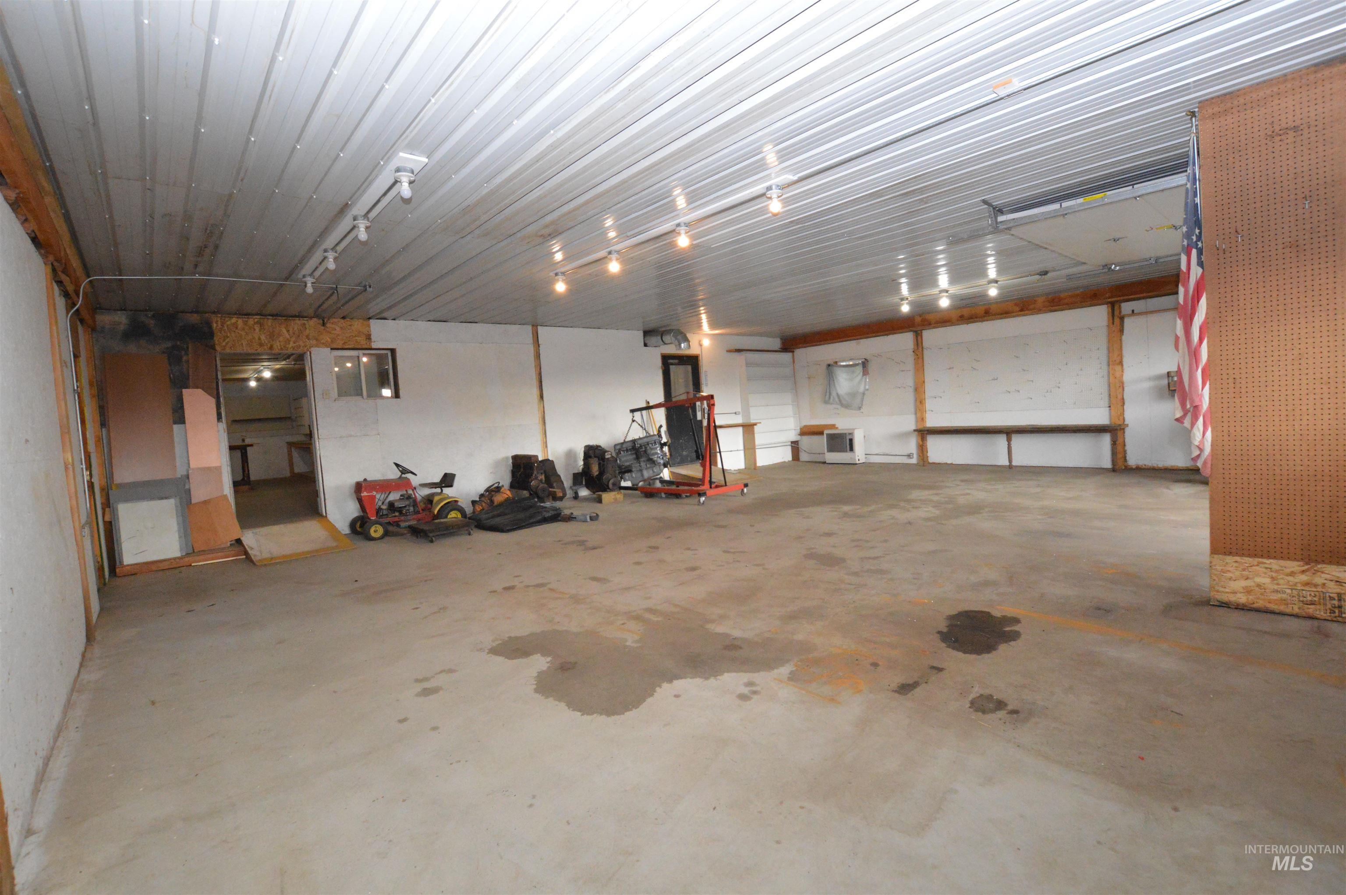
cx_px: 673
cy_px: 448
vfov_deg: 77.2
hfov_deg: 100.4
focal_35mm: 15
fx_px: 560
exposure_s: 1/200
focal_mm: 10
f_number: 8
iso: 3200
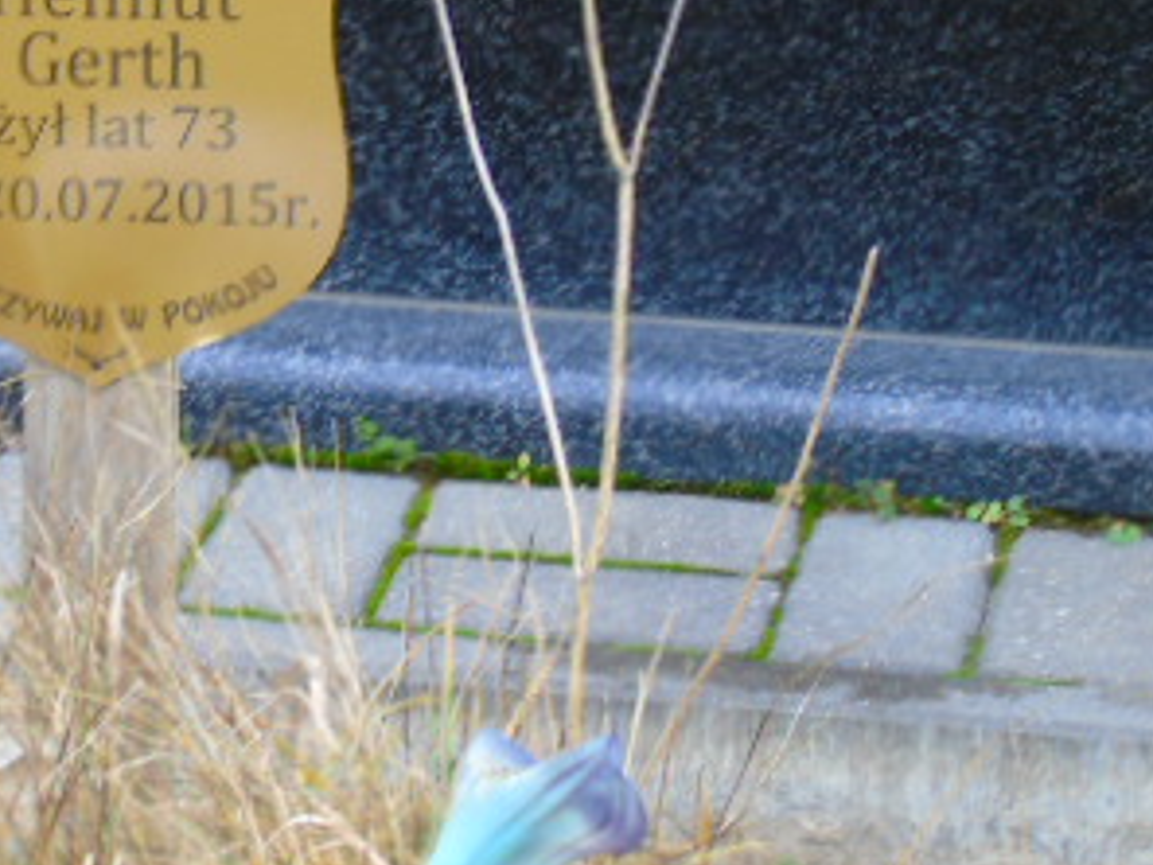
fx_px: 6762
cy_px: 136
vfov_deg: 7.3
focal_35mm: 203
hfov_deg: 9.7
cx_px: -66
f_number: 4.3
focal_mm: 17
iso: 100
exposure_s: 1/30
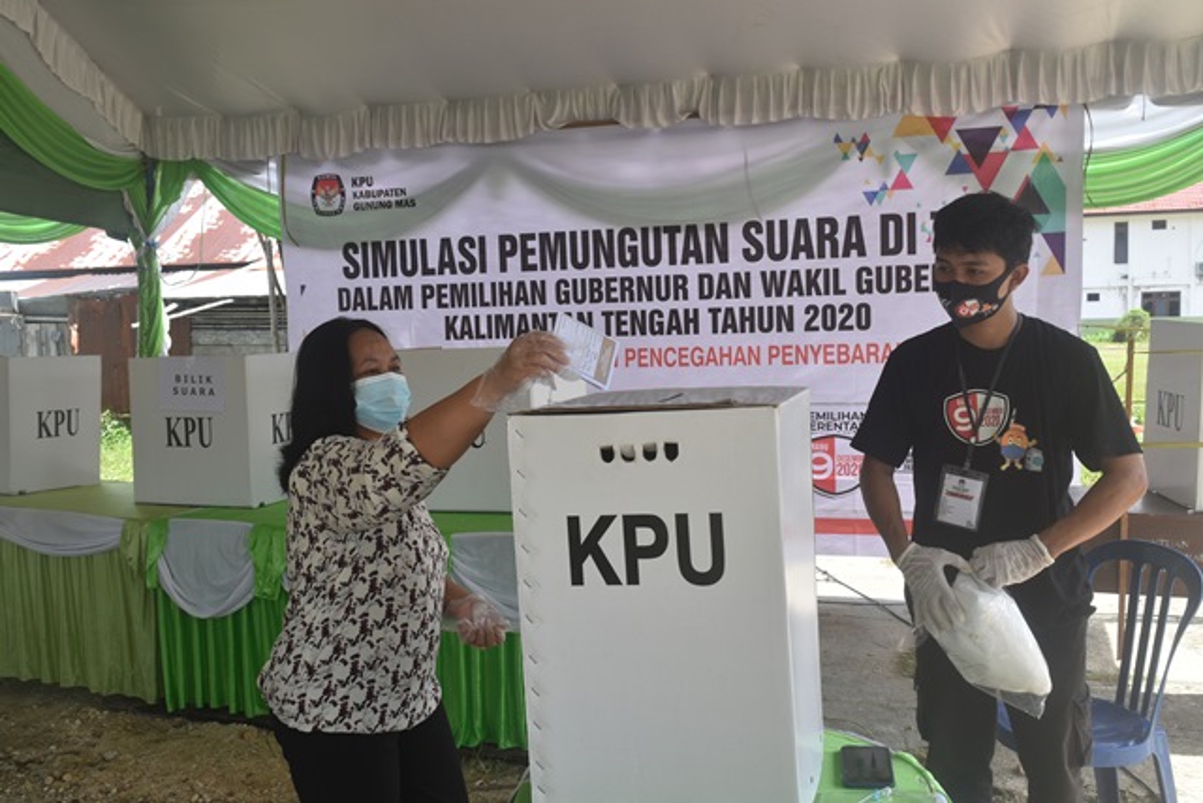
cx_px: 602
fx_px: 1153
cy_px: 402
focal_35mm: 34
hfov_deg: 55.1
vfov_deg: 38.4
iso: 220
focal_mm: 23
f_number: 8
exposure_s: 1/250
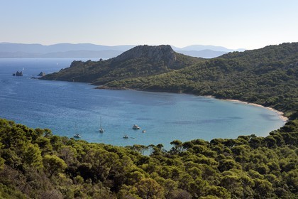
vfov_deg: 19.5
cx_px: 149
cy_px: 100
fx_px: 579
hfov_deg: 28.8
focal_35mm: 70
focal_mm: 70
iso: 200
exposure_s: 1/250
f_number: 14
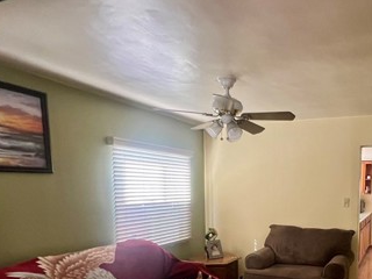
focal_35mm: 26
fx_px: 279
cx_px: 284
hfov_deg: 63.0
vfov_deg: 50.1
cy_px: 221
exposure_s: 1/60
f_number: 1.8
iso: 320
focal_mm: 1.57
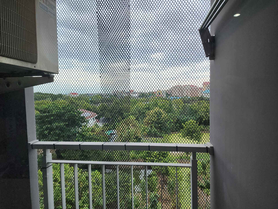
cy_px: 104
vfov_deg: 58.9
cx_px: 139
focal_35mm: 23
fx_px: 185
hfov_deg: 73.9
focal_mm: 6.4
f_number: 1.8
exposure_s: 1/180
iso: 100
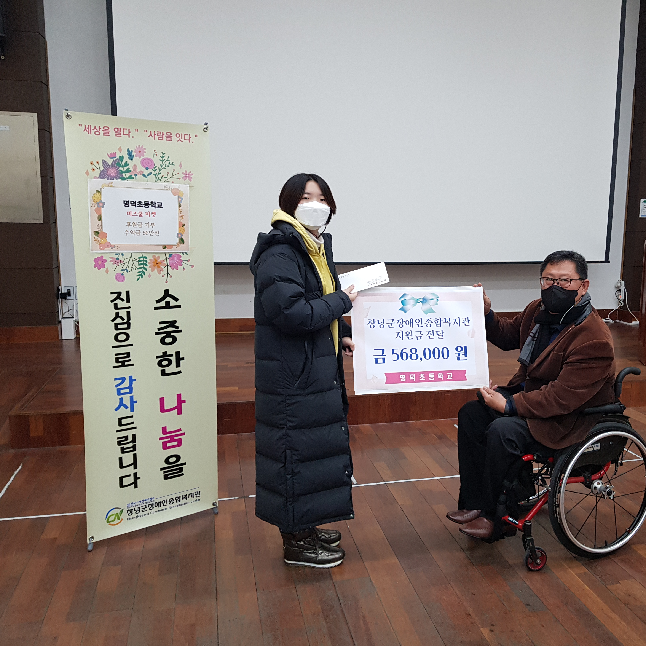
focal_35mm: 31
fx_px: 655
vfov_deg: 52.5
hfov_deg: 51.6
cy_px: 322
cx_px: 427
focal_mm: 4.2
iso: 125
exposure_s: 1/60
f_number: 1.7
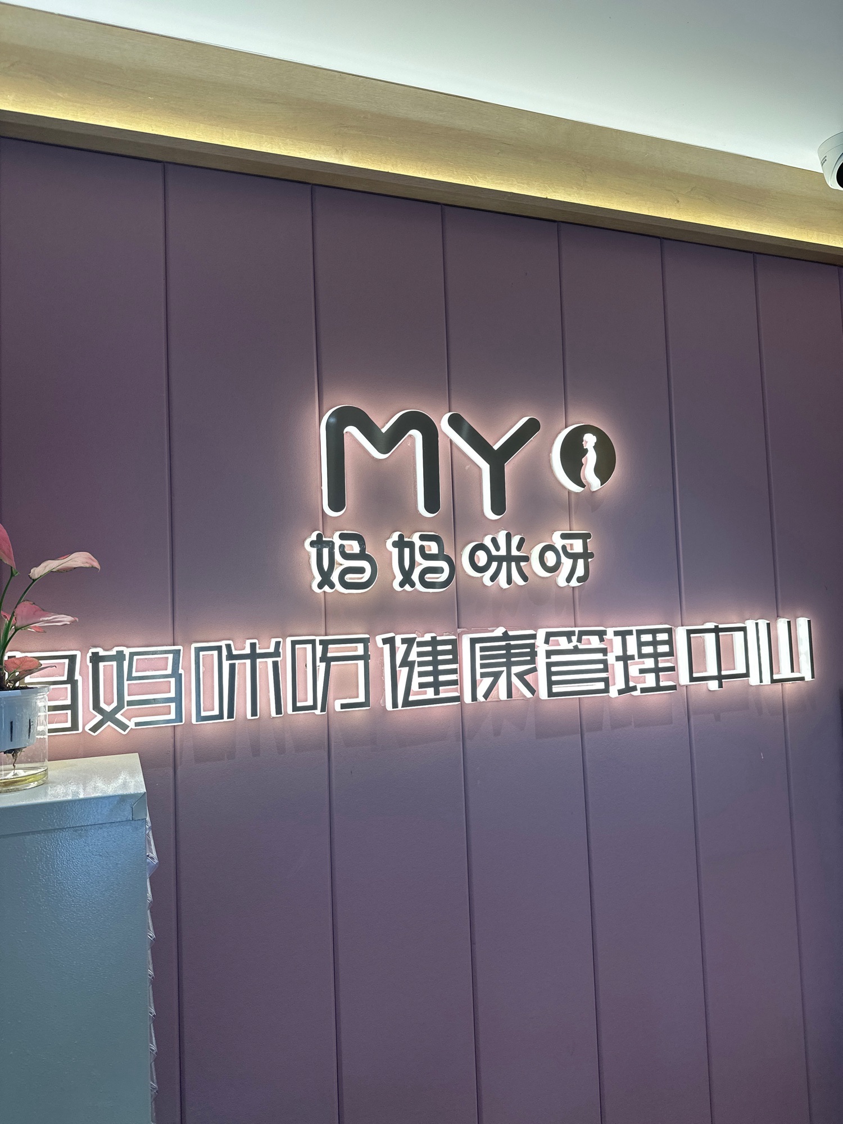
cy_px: 562
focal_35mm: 24
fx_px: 779
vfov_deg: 71.6
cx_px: 422
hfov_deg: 56.8
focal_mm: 6.86
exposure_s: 1/162
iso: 64
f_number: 1.78
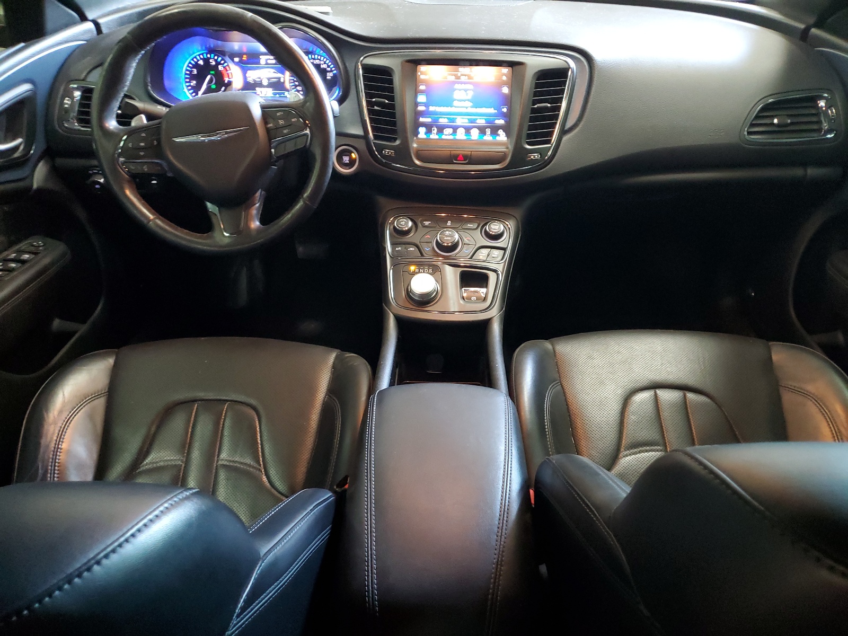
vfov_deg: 53.1
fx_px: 637
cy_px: 318
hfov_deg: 67.3
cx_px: 424
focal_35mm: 26
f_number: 1.5
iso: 316
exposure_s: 1/20
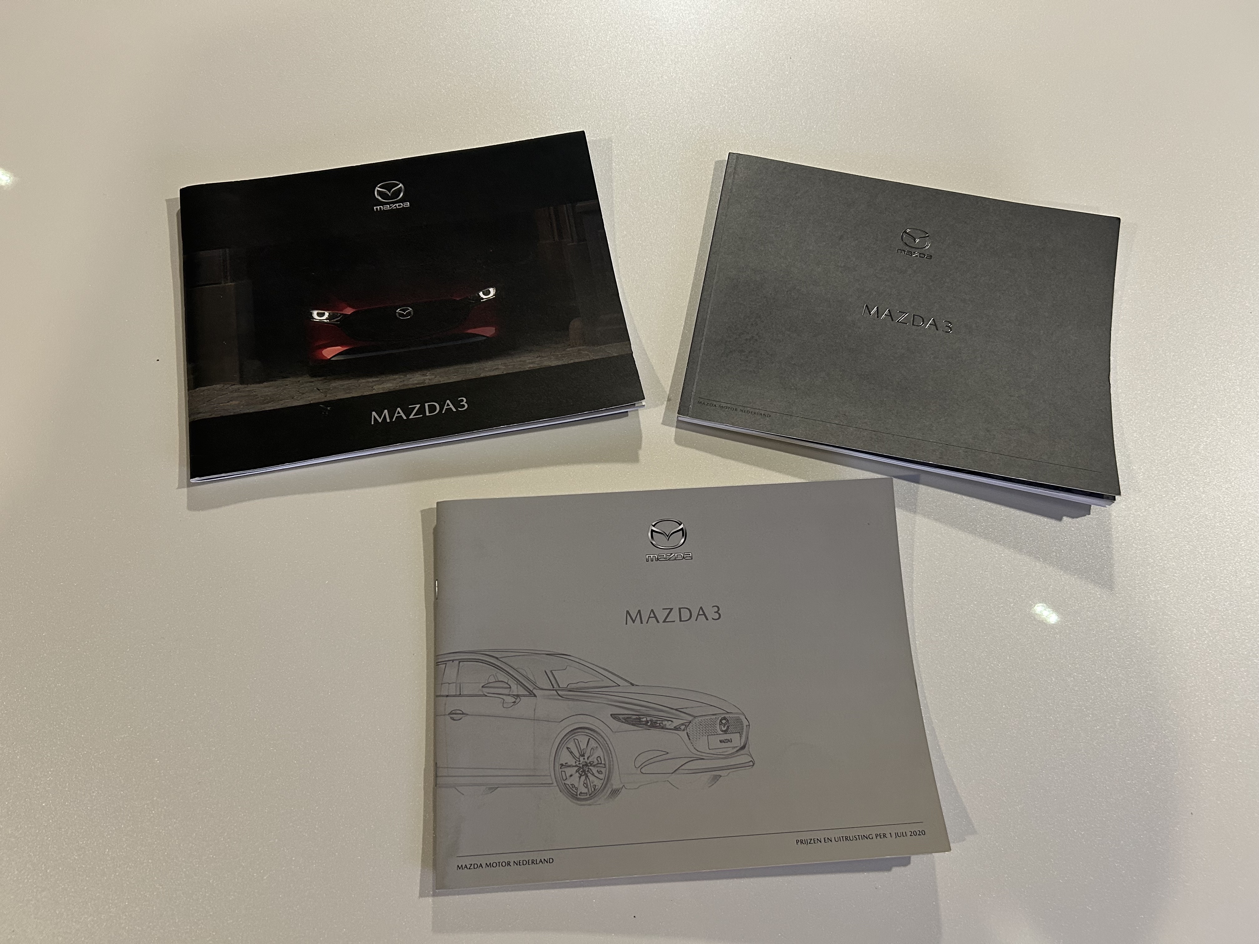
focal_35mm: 26
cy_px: 472
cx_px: 630
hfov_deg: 67.3
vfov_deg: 53.1
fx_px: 946
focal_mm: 5.7
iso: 160
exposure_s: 1/60
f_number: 1.5
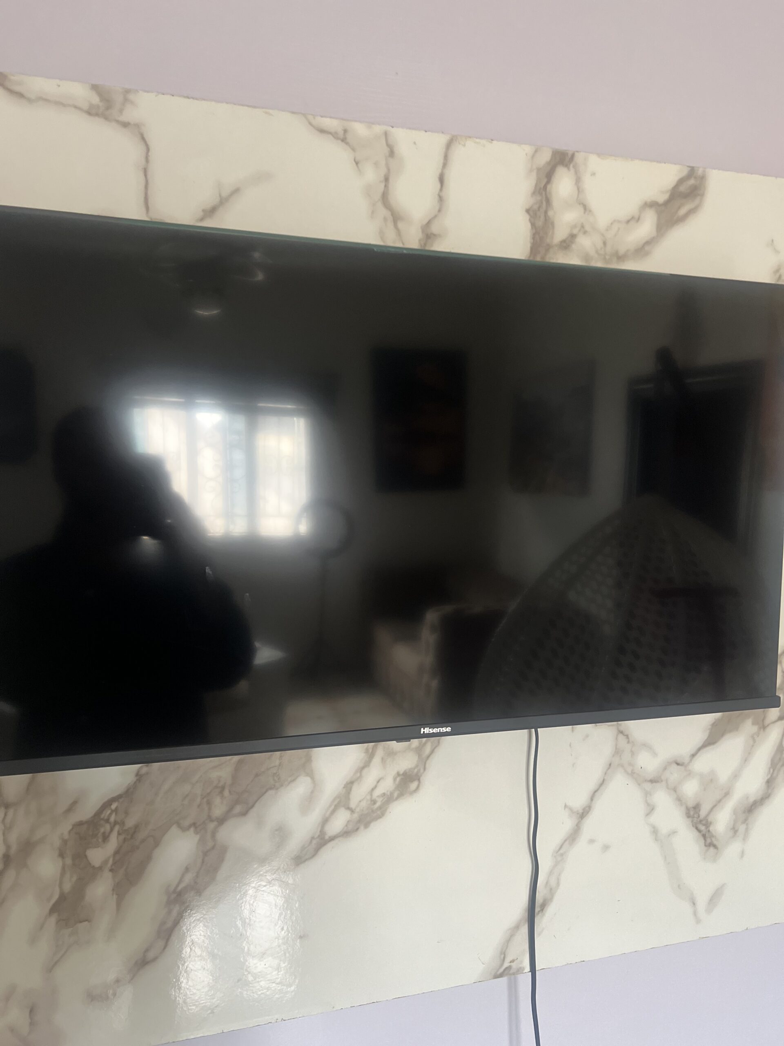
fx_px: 785
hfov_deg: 53.1
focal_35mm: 26
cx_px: 392
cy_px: 523
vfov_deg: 67.3
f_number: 1.5
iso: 200
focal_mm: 5.7
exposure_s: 1/60
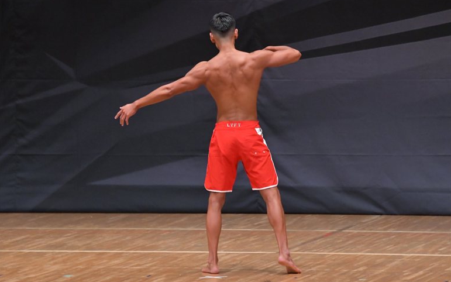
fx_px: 3589
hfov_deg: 7.2
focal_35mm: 292
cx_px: 225
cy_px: 136
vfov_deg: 4.5
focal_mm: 190
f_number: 5.6
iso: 6400
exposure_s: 1/400
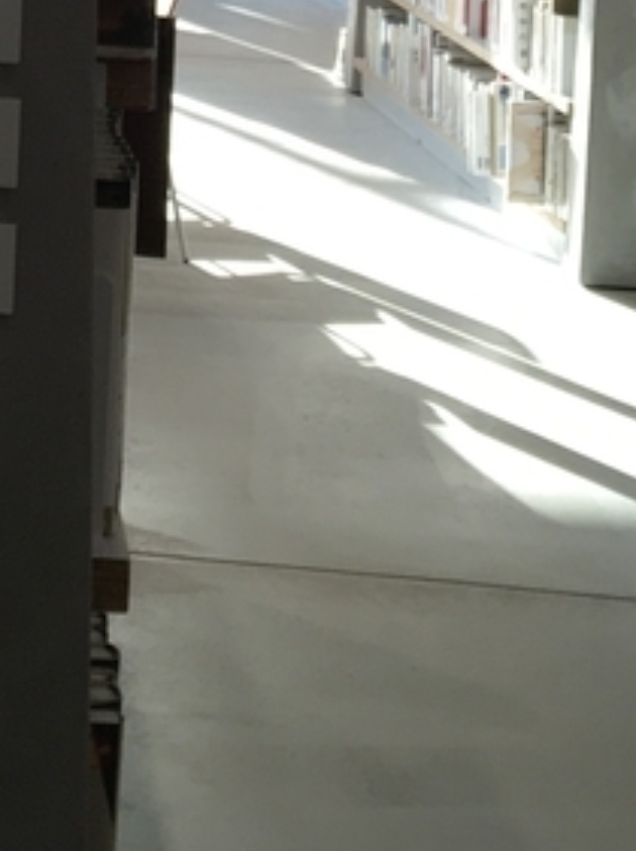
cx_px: -188
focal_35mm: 124
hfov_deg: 11.6
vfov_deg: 14.3
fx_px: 3045
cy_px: -606
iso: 25
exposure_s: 1/60
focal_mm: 4.15
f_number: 2.2
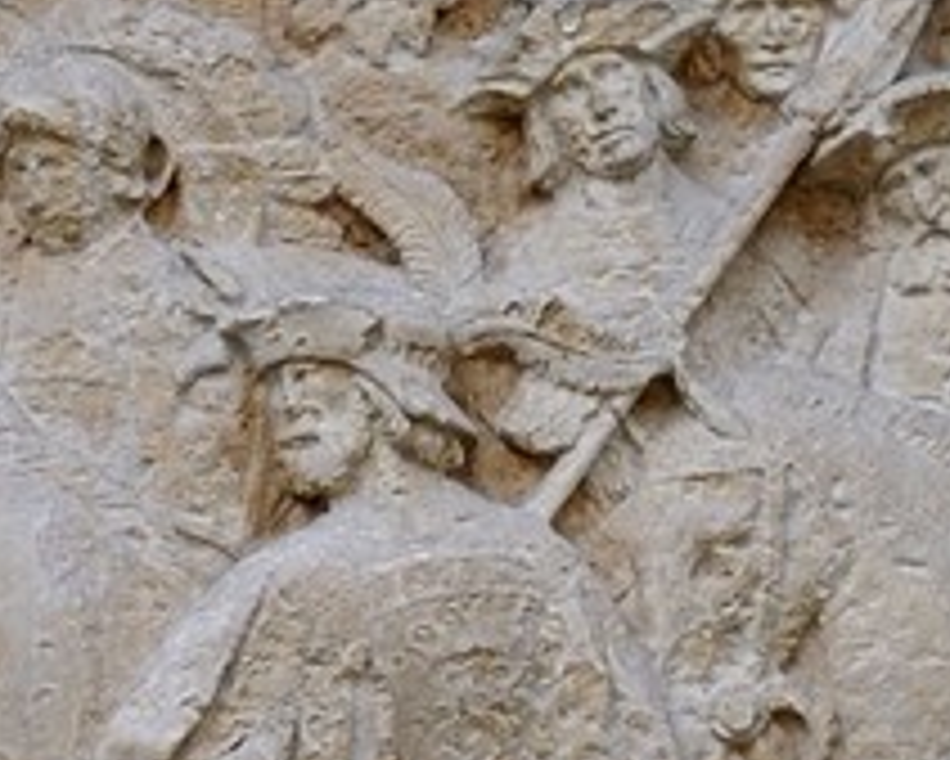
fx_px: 10999
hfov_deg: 4.6
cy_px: 1061
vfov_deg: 3.9
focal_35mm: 391
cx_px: -2314
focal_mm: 55
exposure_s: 1/100
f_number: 5
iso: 200
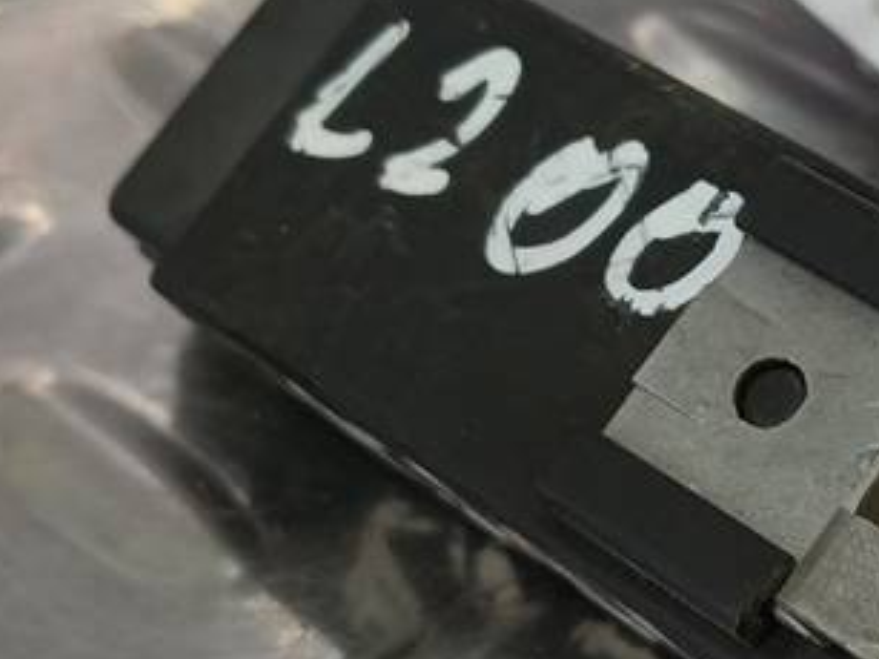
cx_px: 896
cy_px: 487
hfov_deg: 21.0
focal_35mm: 90
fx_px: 2284
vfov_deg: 16.3
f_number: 1.6
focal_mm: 4.11
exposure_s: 1/50
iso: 99
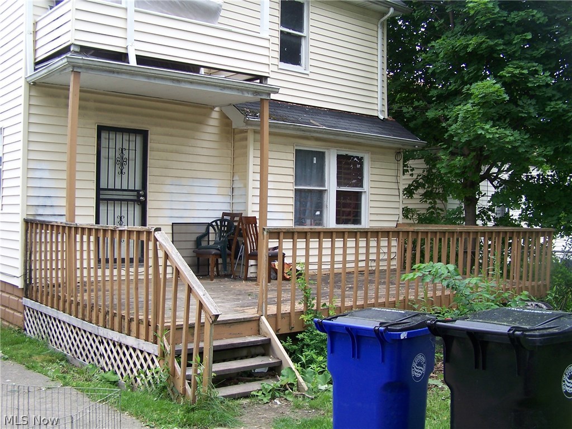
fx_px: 628
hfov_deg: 49.0
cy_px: 214
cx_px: 286
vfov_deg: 37.7
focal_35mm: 38
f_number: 2.8
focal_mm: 6.3
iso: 80
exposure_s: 1/200
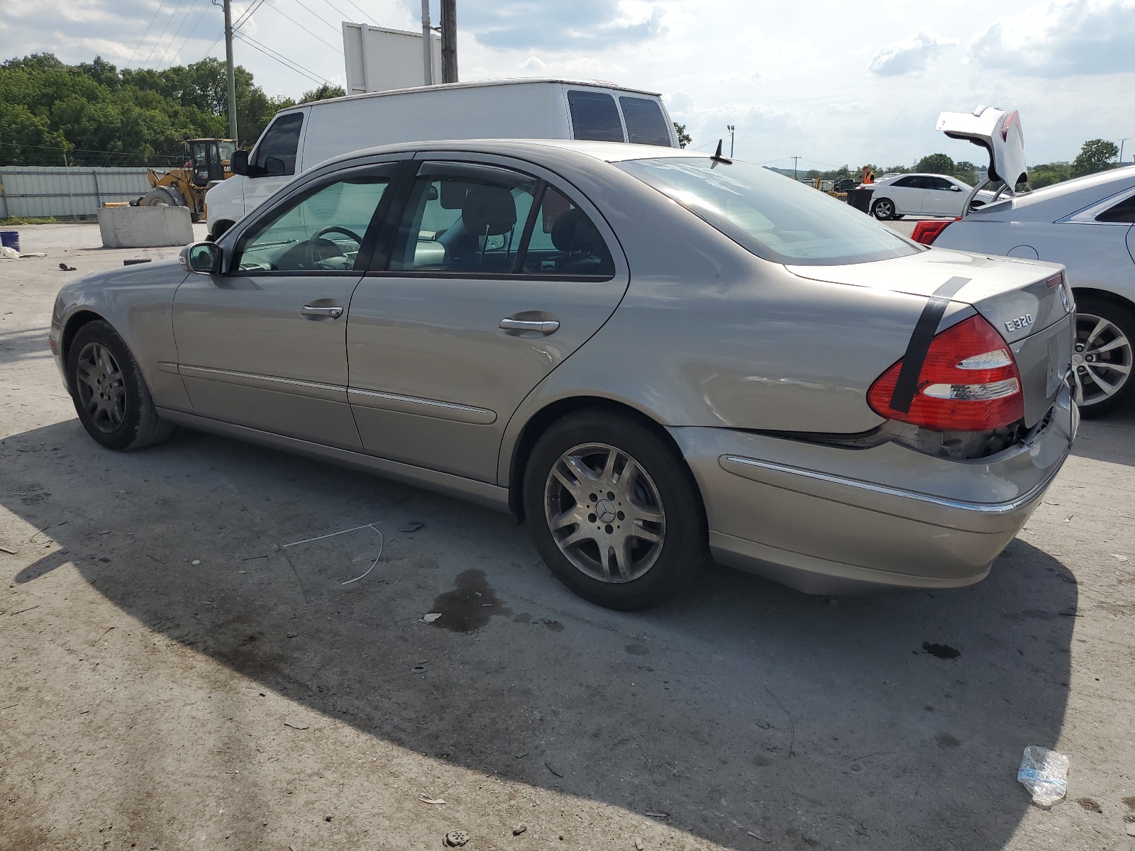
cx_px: 568
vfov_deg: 53.1
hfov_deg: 67.3
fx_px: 852
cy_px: 426
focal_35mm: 26
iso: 50
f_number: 1.5
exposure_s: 1/5000
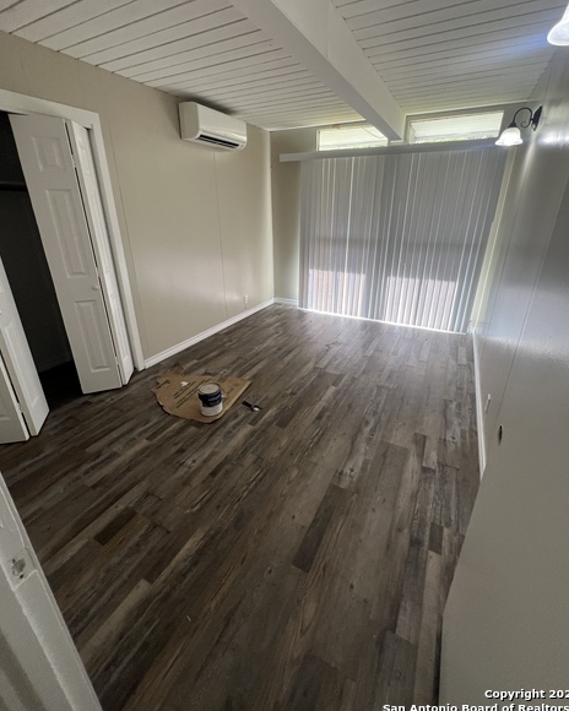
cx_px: 288
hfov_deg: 88.0
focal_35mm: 14
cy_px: 324
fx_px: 295
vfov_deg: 100.4
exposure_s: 1/99
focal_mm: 1.57
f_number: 1.8
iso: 125
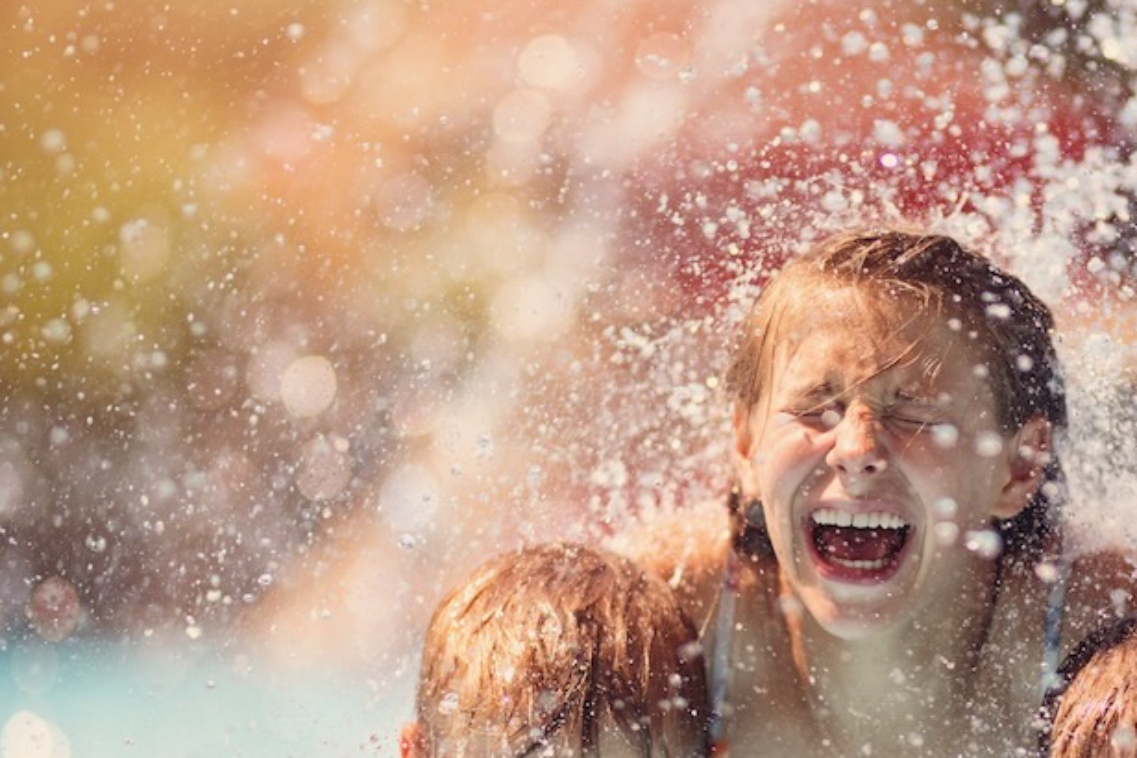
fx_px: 5590
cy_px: 662
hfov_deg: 11.6
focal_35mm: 177
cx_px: 825
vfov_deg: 7.7
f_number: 1.4
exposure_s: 1/6400
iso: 64
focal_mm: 85
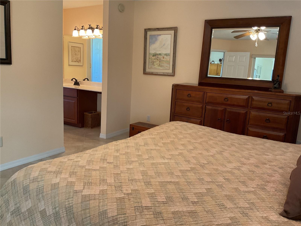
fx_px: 252
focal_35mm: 29
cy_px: 113
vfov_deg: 48.2
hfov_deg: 61.7
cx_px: 150
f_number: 1.8
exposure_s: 1/60
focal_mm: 3
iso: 125
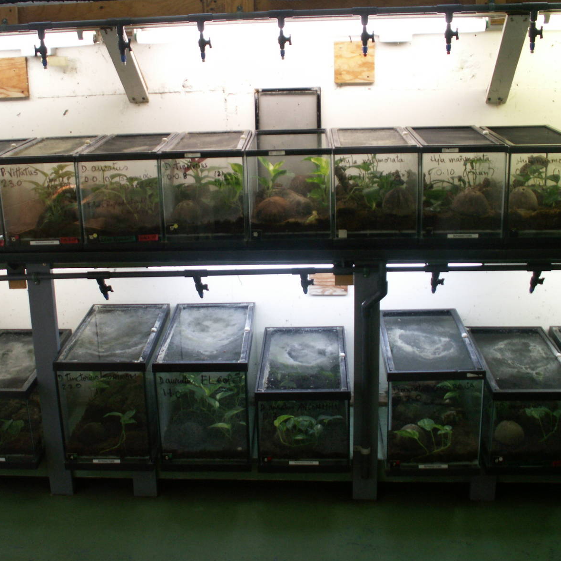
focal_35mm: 42
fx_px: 770
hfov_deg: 39.9
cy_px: 285
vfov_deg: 40.0
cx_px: 233
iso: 64
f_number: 2.8
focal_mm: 5.86
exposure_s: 1/40
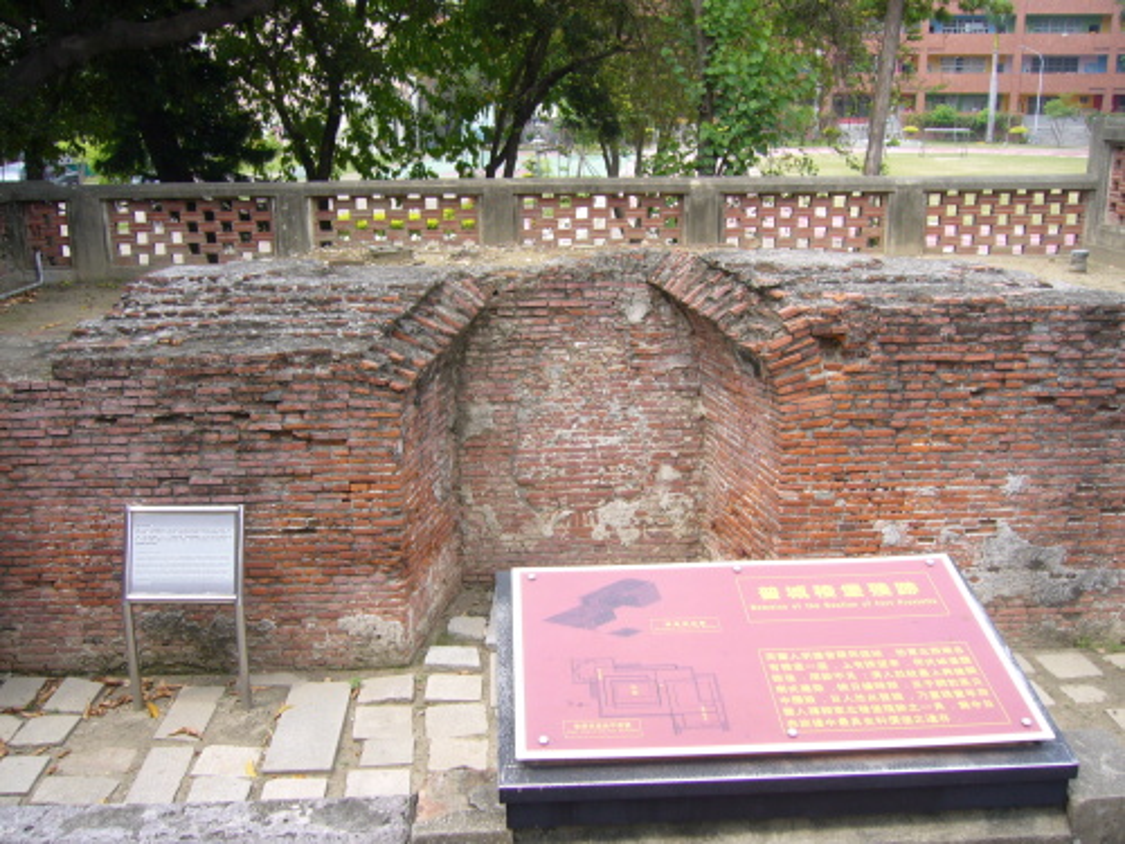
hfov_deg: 52.6
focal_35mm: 35
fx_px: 1137
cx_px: 562
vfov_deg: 40.7
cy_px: 422
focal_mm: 5.8
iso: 80
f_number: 5.6
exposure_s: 1/200
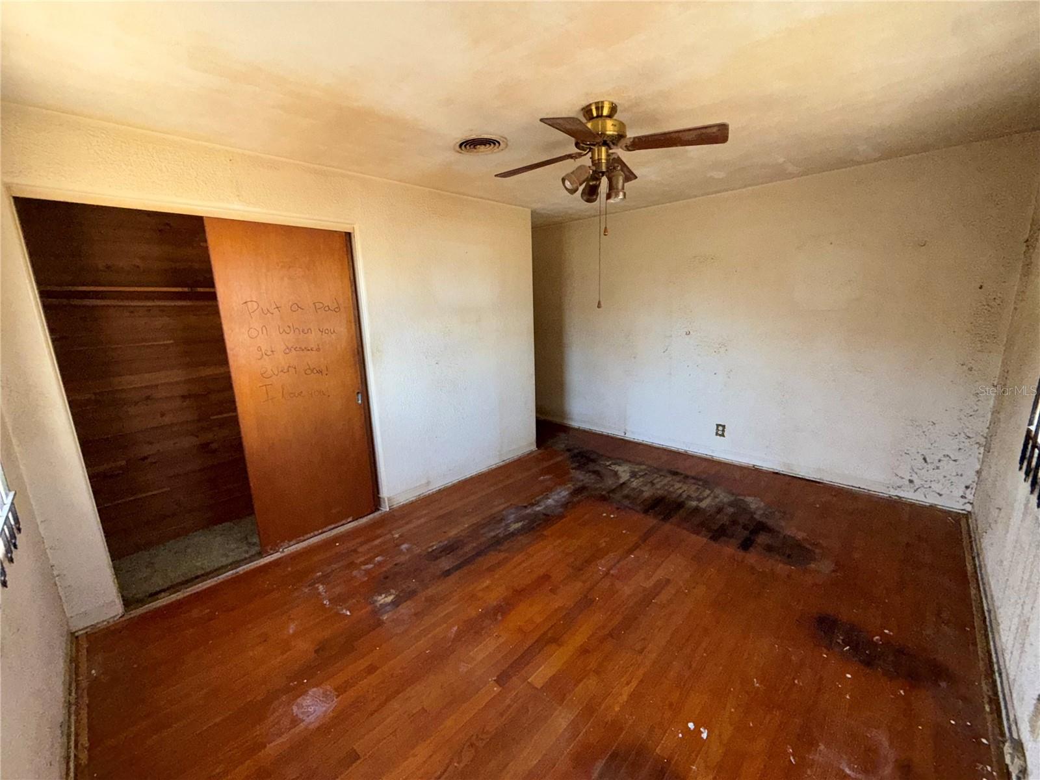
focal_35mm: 14
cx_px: 520
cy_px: 390
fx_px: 421
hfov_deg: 102.1
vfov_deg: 85.7
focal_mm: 2.22
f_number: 2.2
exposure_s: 1/121
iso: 160
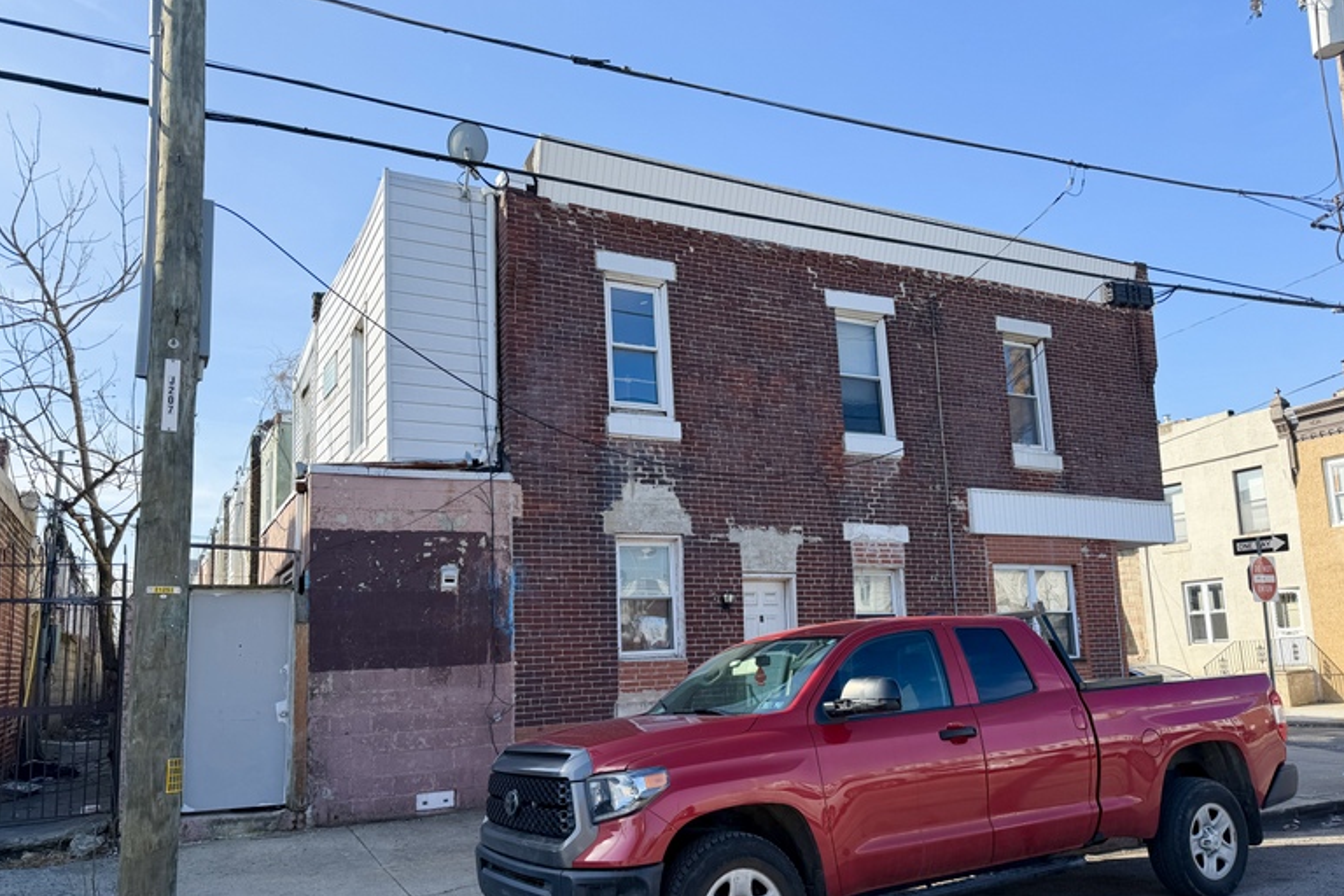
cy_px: 518
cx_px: 656
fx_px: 971
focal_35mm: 26
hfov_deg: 69.4
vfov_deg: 49.4
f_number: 1.78
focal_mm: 6.76
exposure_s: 1/2445
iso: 80
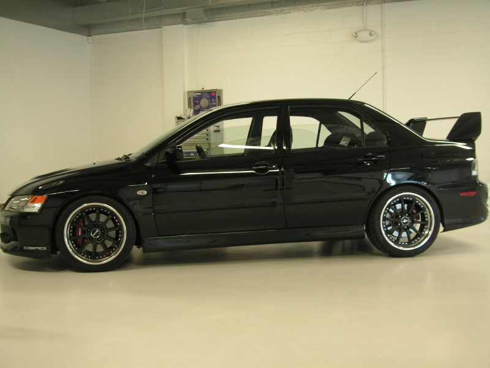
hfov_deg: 42.9
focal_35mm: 44
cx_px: 245
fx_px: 623
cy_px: 184
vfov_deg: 32.9
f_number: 3.5
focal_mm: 7.3
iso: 100
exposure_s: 1/10
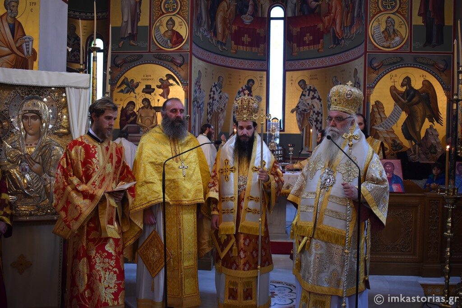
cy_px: 154
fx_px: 424
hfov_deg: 57.2
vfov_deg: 40.0
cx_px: 231
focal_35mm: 33
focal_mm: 22
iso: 900
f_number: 3.8
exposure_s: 1/60
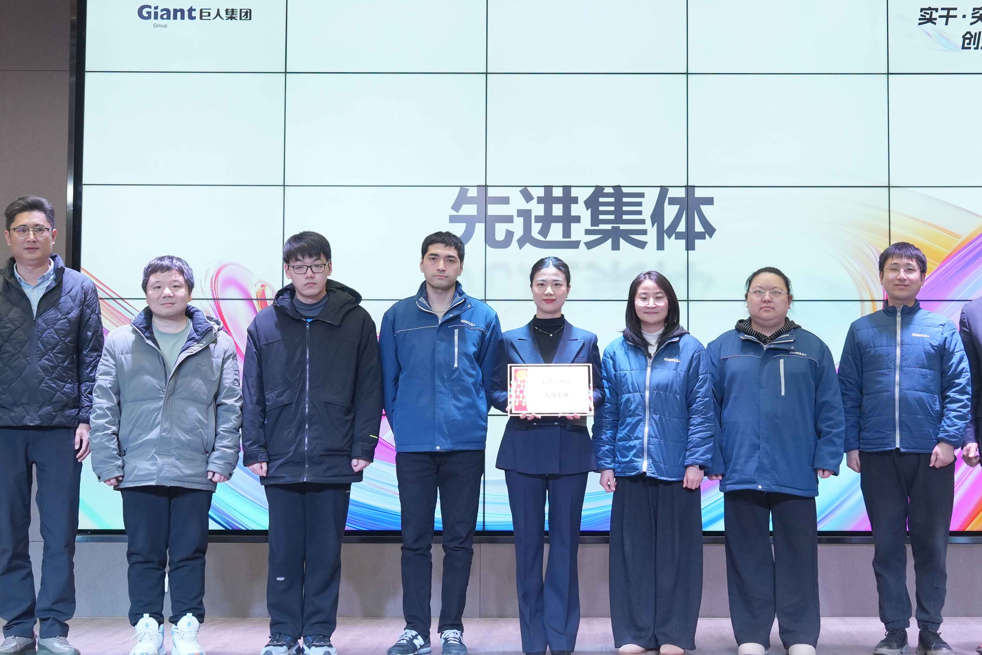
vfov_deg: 29.2
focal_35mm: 46
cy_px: 355
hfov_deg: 42.7
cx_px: 535
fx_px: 1255
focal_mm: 35
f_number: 7.1
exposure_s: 1/200
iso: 1600
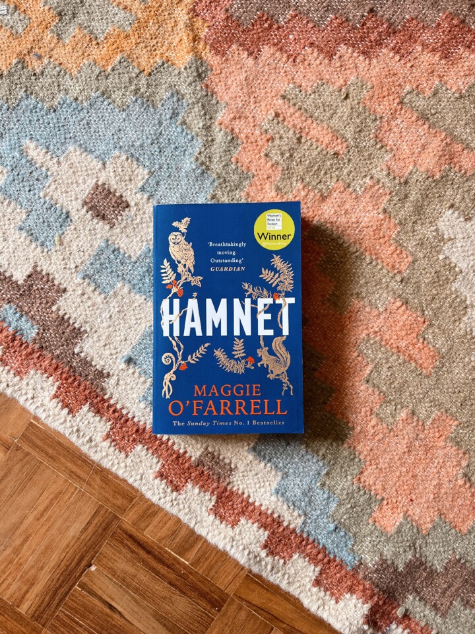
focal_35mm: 26
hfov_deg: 53.1
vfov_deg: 67.3
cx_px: 238
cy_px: 317
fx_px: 476
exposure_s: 1/101
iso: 125
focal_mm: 5.1
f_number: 1.6
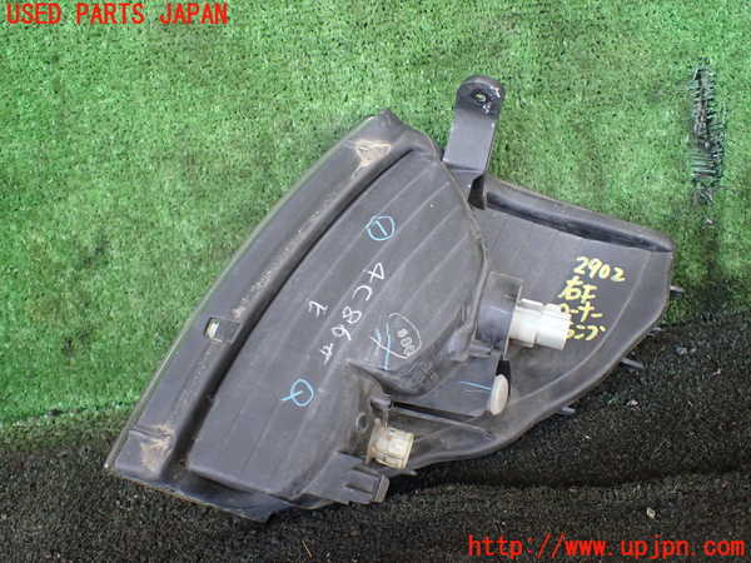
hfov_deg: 60.0
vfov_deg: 46.8
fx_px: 651
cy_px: 282
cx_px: 376
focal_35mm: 30
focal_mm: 5.4
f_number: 2.3
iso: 400
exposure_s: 1/125
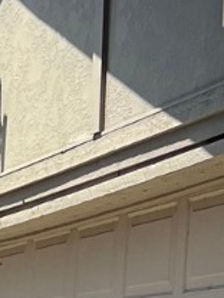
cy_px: 569
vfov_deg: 9.7
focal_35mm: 192
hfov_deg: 6.9
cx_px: -480
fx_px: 1657
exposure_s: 1/2915
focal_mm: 5.7
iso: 50
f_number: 1.5
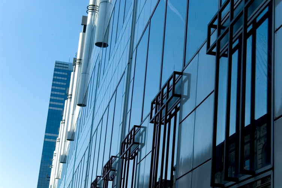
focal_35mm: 68
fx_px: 528
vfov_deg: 20.1
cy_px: 94
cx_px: 141
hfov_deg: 29.9
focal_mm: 45
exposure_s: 1/320
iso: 200
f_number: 9
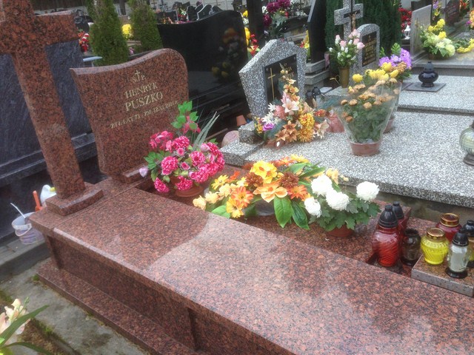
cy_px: 178
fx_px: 452
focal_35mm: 33
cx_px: 237
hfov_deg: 55.4
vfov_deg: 42.9
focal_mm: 4.12
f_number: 2.4
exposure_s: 1/120
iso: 80
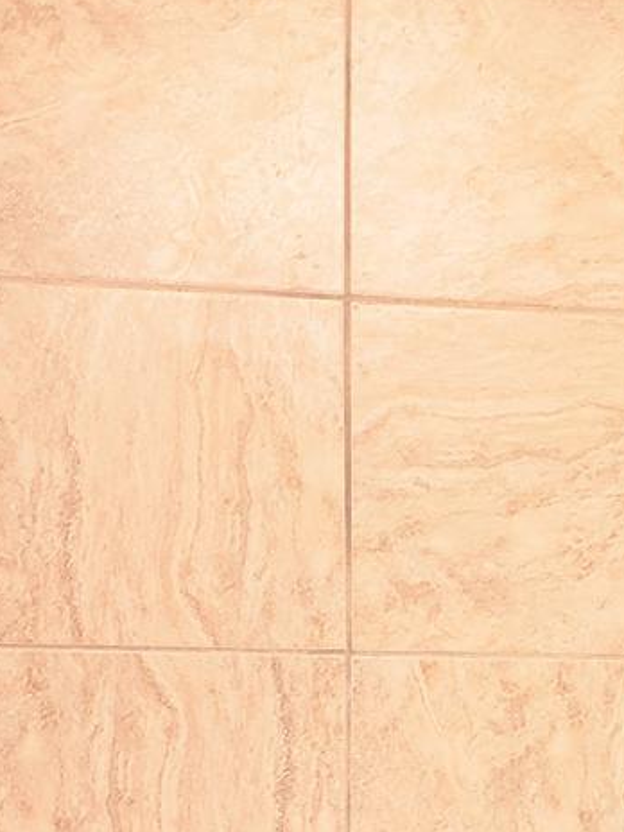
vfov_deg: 22.0
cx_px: 648
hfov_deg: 16.7
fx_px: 2067
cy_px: 809
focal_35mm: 86
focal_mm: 4.3
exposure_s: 1/20
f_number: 2.4
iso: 250
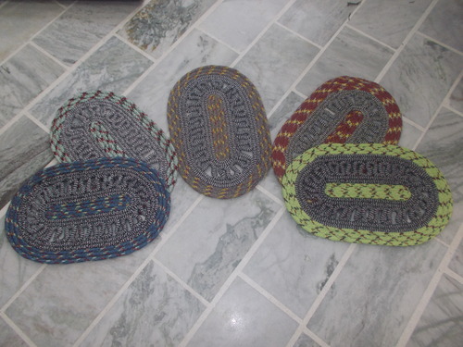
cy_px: 174
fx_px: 348
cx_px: 232
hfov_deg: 67.3
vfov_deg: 53.1
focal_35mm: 26
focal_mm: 4.6
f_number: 3.2
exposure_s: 1/25
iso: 200
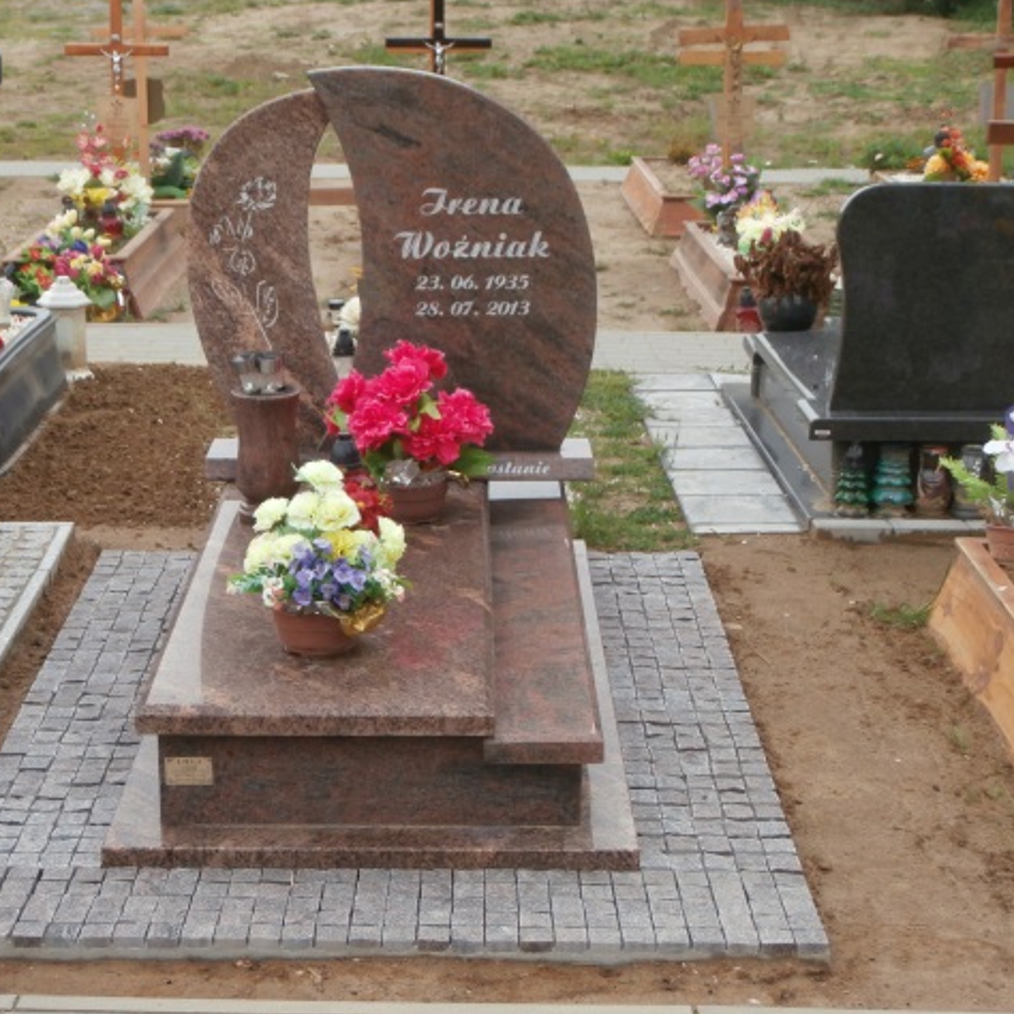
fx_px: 2254
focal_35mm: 68
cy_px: 510
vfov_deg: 25.4
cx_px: 413
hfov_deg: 25.3
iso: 100
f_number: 4.5
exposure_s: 1/250
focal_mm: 10.11
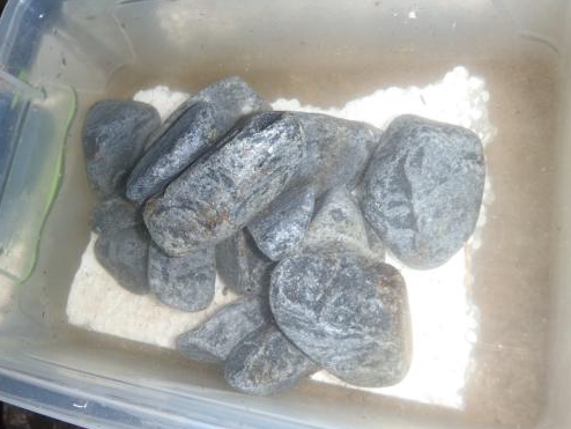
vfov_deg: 41.8
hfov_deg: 53.9
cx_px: 267
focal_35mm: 34
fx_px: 561
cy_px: 194
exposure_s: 1/30
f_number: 3.5
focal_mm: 5
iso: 100
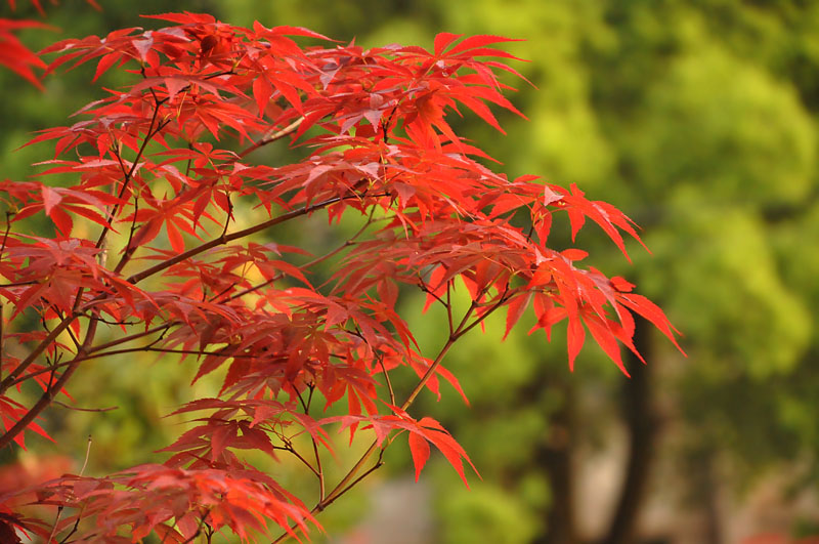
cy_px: 272
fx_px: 3578
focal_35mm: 158
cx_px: 410
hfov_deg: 13.1
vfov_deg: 8.7
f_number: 5.6
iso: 2800
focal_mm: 105
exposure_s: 1/60
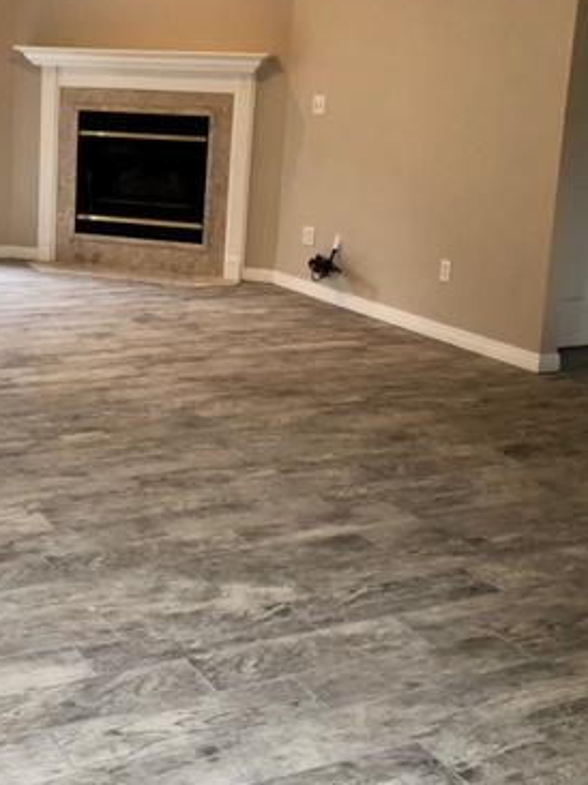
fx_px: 1111
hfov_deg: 28.8
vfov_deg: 38.6
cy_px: 279
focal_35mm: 49
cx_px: 92
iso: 20
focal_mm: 3.99
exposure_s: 1/30
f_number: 1.8
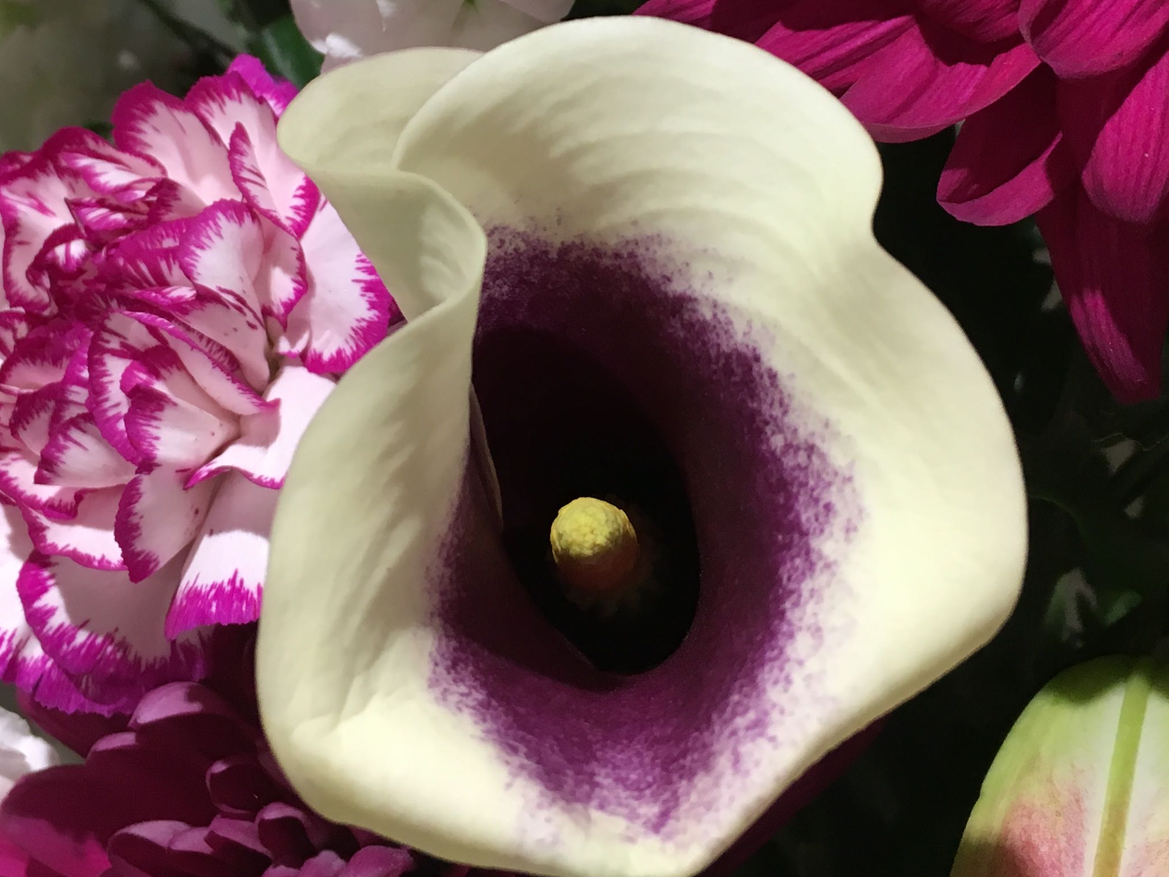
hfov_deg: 33.7
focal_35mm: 57
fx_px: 1925
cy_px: 151
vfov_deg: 25.2
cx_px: 515
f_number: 2.2
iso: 32
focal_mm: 4.15
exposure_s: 1/33
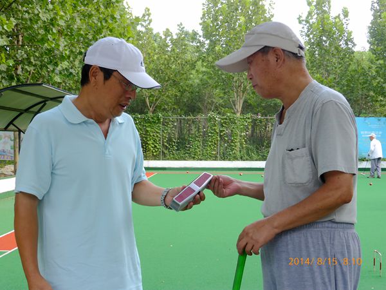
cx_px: 193
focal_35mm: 53
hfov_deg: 36.2
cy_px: 145
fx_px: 591
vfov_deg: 27.5
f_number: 4.4
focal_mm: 9
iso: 100
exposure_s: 1/60
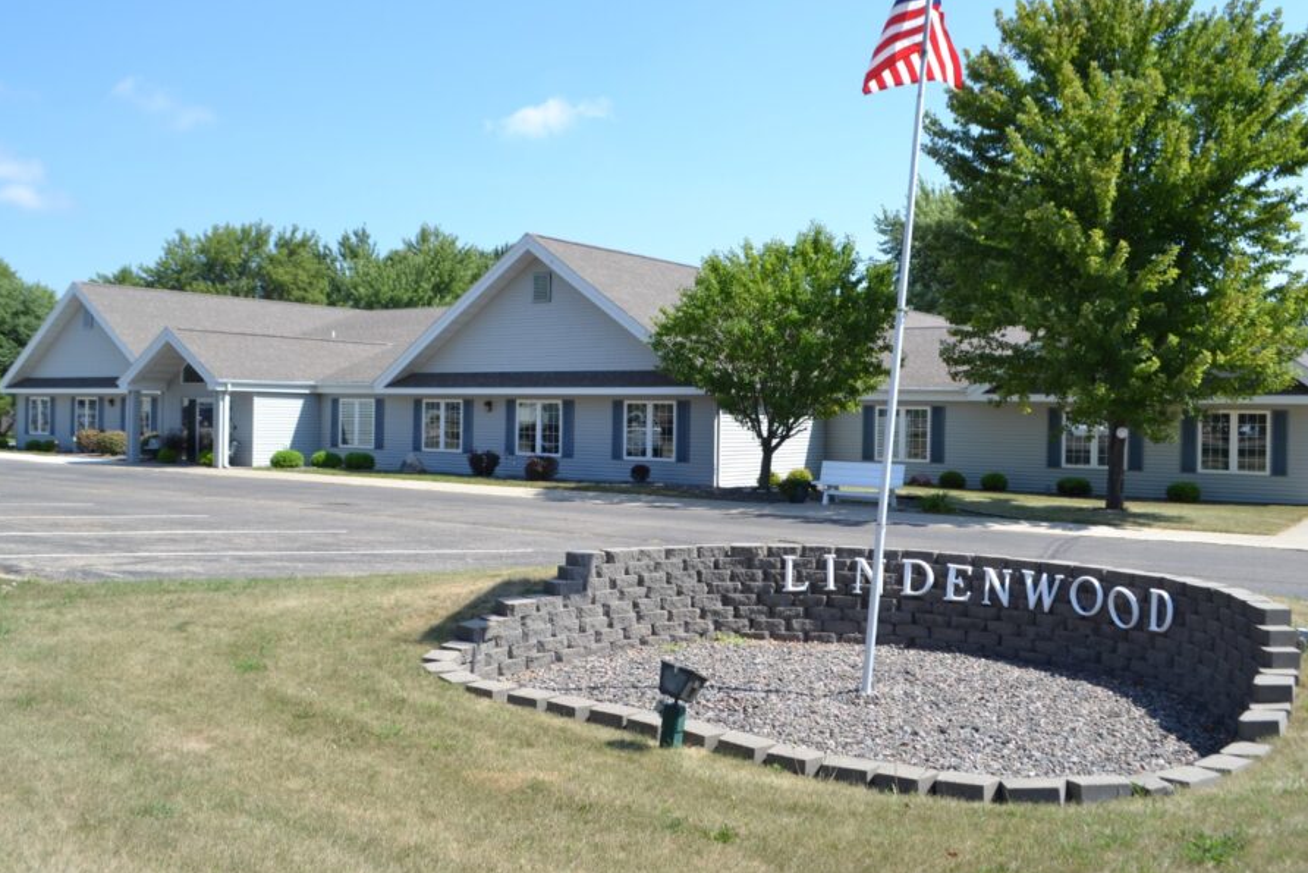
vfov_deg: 42.3
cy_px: 381
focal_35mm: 31
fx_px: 1126
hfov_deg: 60.3
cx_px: 675
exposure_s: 1/200
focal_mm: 18
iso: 100
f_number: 7.1
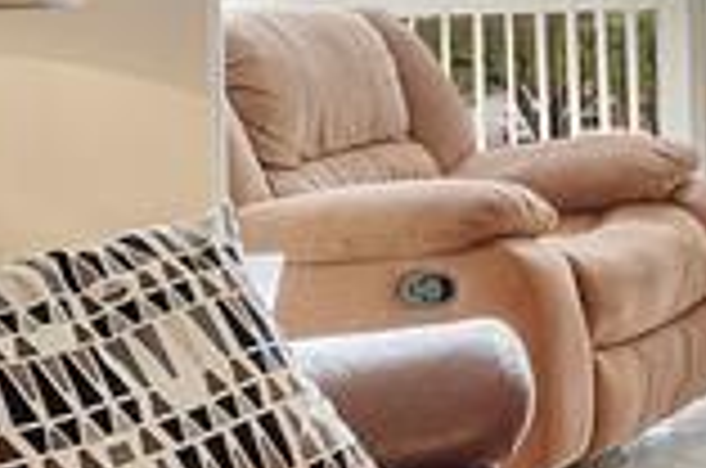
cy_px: -180
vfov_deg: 13.3
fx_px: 1918
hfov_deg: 15.8
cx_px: 1466
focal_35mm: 98
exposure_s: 1/80
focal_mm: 10
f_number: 8
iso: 800
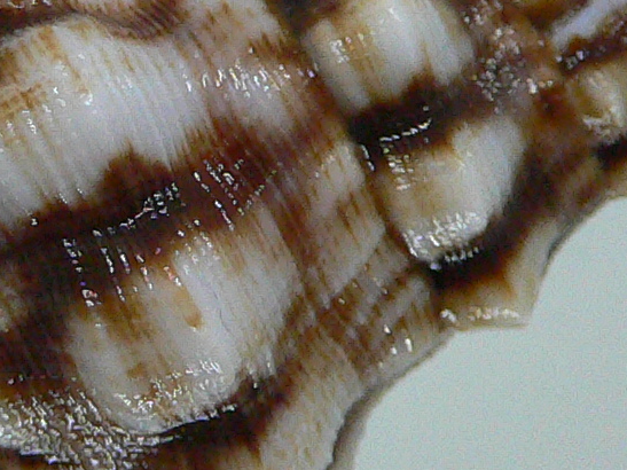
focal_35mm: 129
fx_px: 2336
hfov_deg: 15.1
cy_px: 234
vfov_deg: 11.5
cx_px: 85
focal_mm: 4.6
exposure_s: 1/50
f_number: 2.8
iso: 200
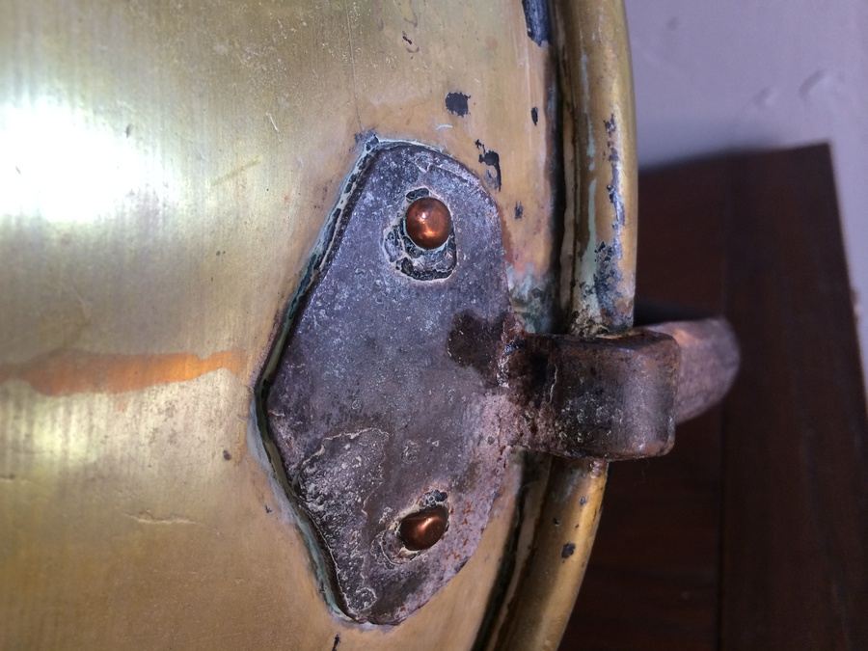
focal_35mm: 30
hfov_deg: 60.0
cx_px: 434
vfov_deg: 46.8
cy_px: 326
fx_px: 752
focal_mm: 4.12
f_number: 2.2
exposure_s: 1/30
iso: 40
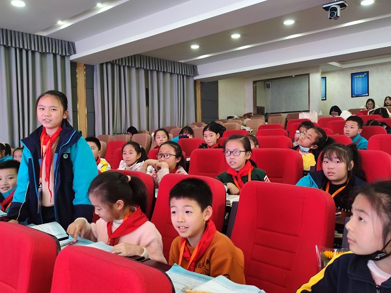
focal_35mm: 32
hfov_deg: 56.8
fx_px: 361
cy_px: 146
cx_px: 196
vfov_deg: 44.2
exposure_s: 1/50
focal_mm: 6.72
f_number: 1.69
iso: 259
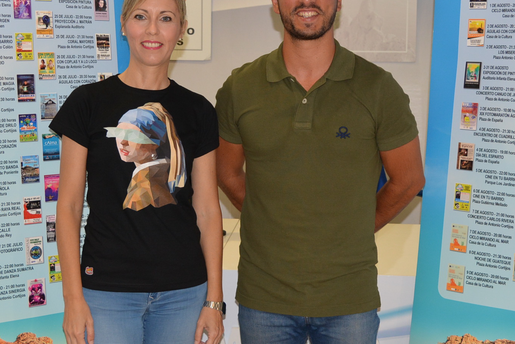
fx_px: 1090
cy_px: 154
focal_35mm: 76
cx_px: 245
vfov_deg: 18.0
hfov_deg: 26.6
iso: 400
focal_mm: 23
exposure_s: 1/60
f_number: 4
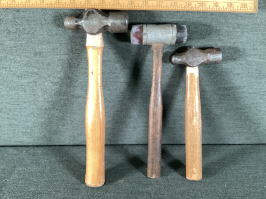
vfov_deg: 45.4
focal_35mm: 31
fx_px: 238
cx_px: 133
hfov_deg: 58.3
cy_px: 100
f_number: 2.4
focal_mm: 3.3
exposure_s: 1/60
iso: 200
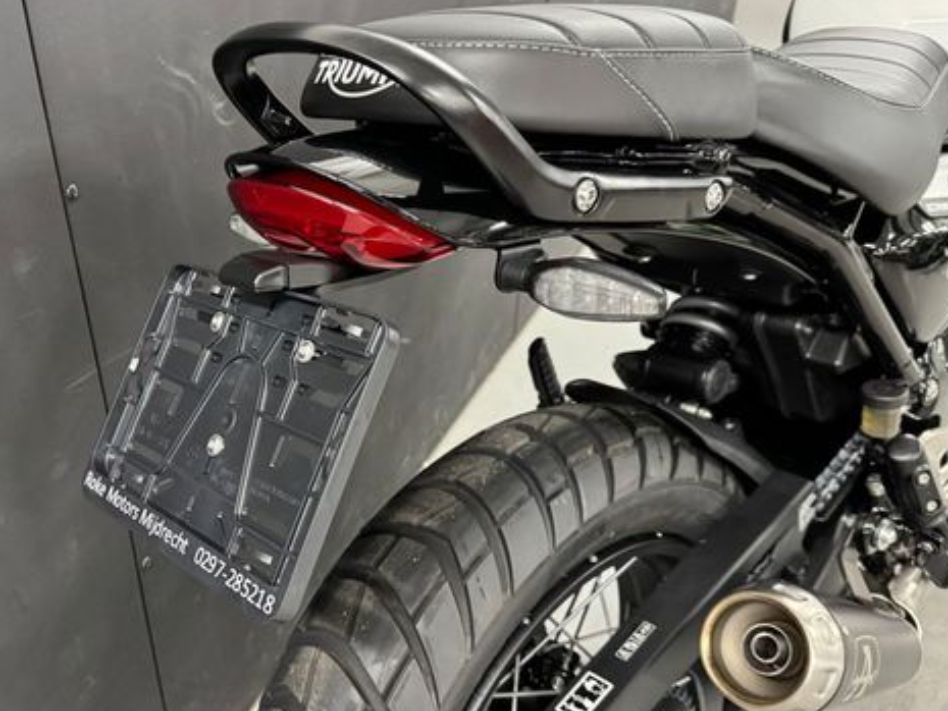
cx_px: 357
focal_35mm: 33
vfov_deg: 42.9
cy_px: 377
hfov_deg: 54.7
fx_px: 904
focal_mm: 6.76
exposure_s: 1/50
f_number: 1.78
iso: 640
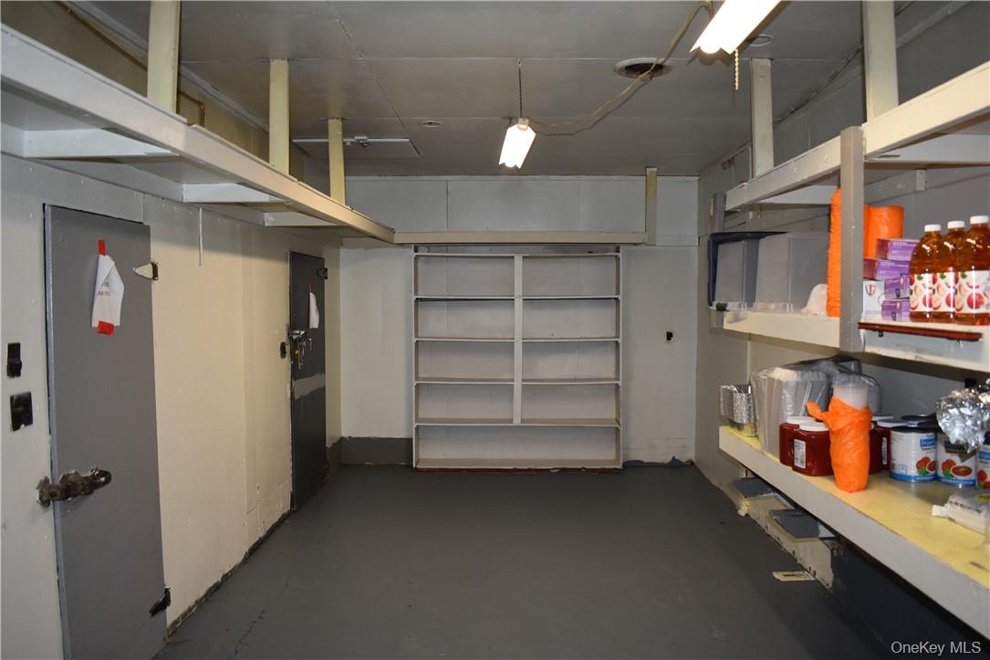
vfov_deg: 47.9
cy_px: 330
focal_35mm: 27
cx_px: 495
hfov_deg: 67.4
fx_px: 742
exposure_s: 1/80
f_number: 3.5
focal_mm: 18
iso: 400
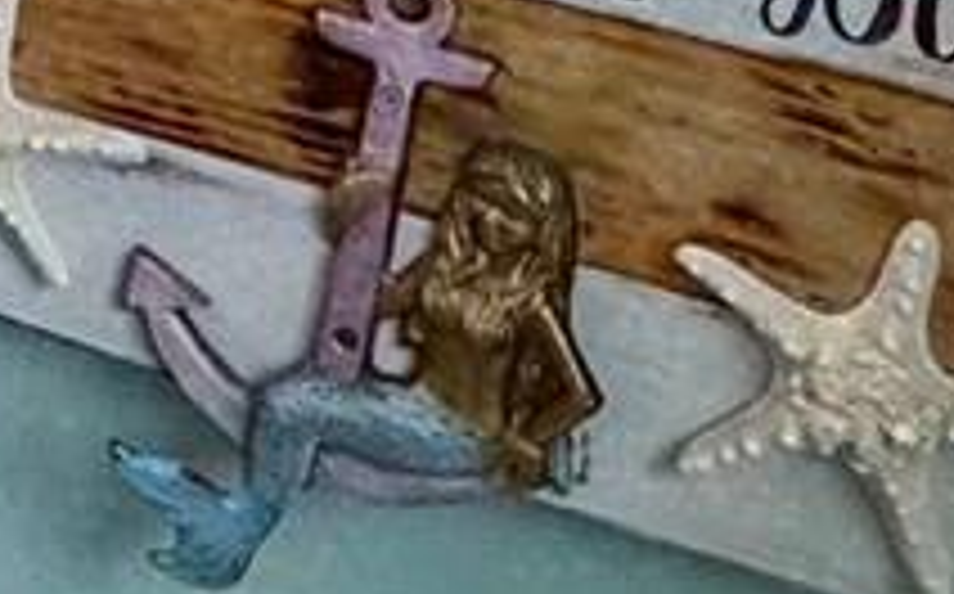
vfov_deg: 9.7
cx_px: -1174
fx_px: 2909
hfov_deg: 14.2
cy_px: -1040
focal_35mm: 112
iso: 40
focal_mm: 2.22
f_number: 2.2
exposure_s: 1/150
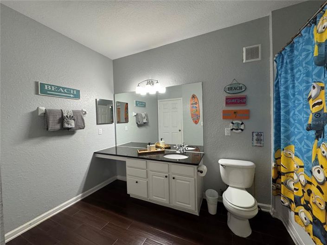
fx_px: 132
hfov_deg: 102.1
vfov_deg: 85.6
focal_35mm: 14
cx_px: 164
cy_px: 122
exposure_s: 1/60
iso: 250
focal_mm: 2.22
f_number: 2.2
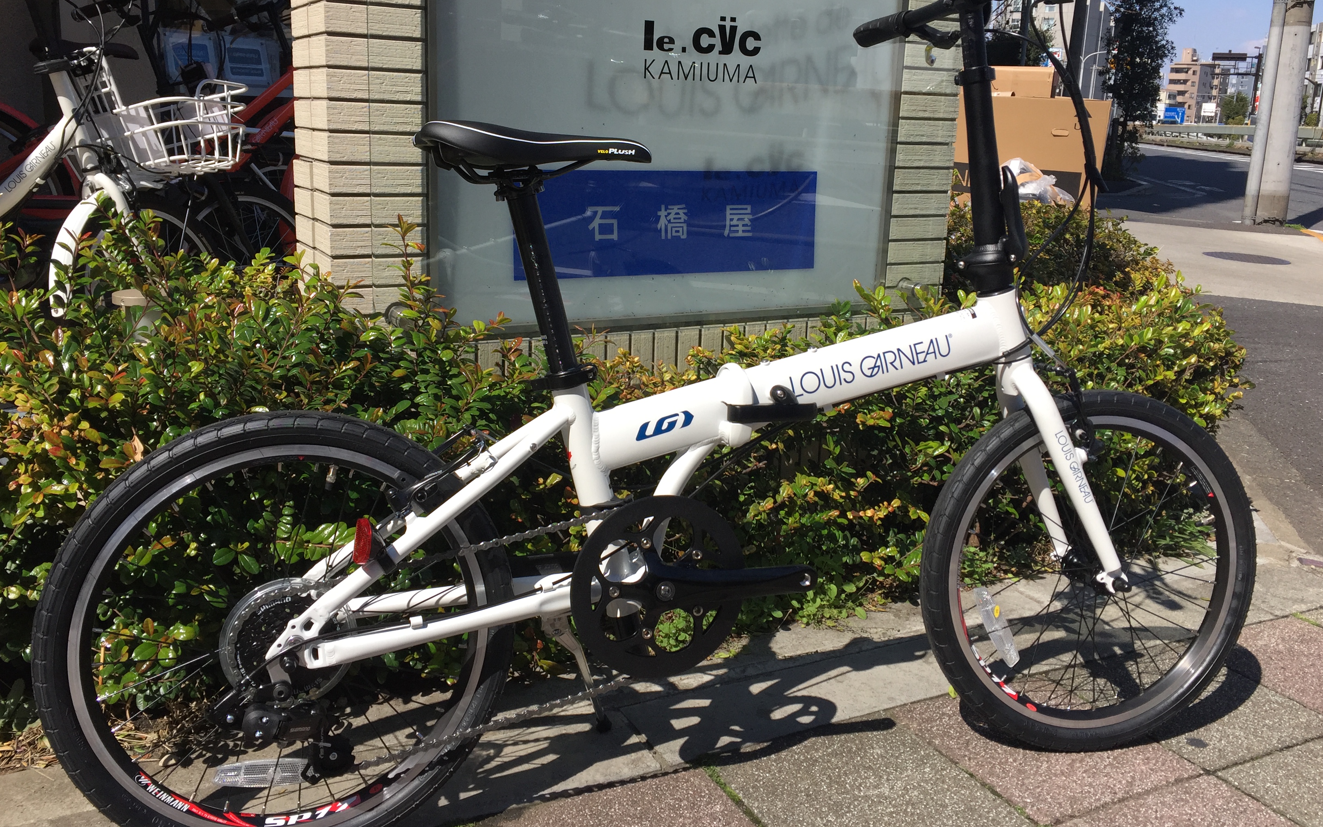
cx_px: 658
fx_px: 1118
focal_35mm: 31
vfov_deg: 40.5
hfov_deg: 61.2
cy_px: 354
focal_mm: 4.15
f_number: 2.2
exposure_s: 1/1980
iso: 32
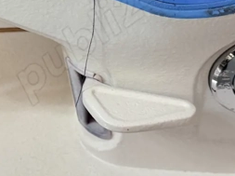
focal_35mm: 95
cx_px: 7
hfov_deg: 20.1
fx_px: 644
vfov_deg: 15.4
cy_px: 35
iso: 160
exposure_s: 1/100
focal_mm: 6.76
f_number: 1.78
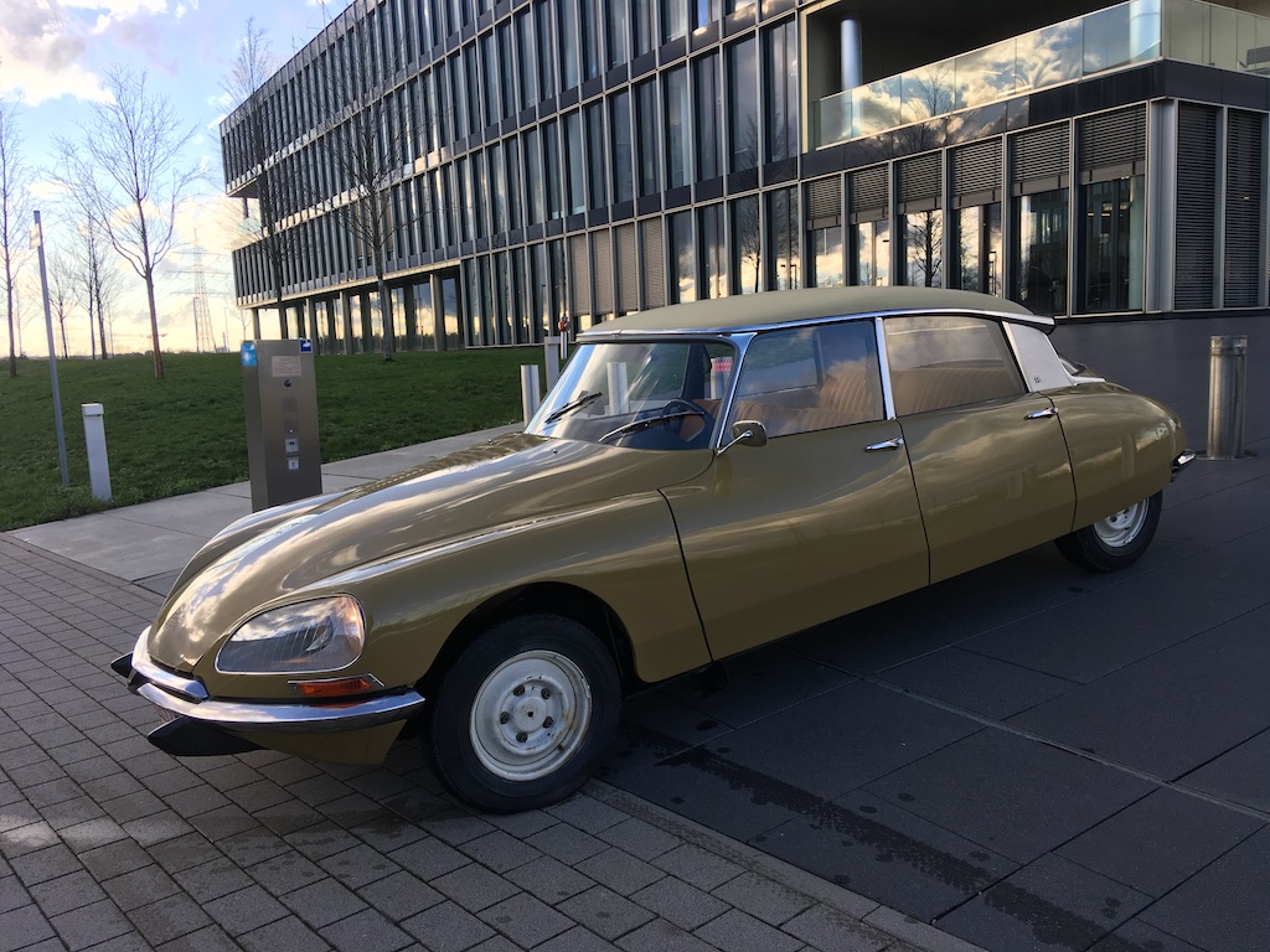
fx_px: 1064
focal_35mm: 29
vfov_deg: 48.2
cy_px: 476
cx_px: 635
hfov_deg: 61.7
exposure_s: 1/295
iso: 25
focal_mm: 4.15
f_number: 2.2
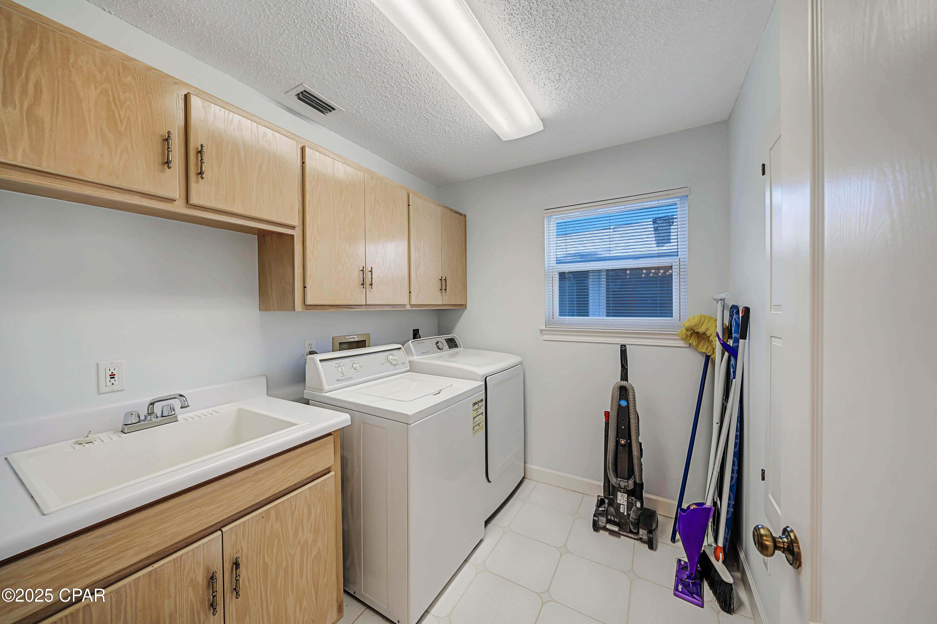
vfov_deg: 90.0
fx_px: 312
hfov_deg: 112.6
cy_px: 312
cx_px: 468
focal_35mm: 12
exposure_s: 1/25
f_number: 5.6
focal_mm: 12
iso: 100
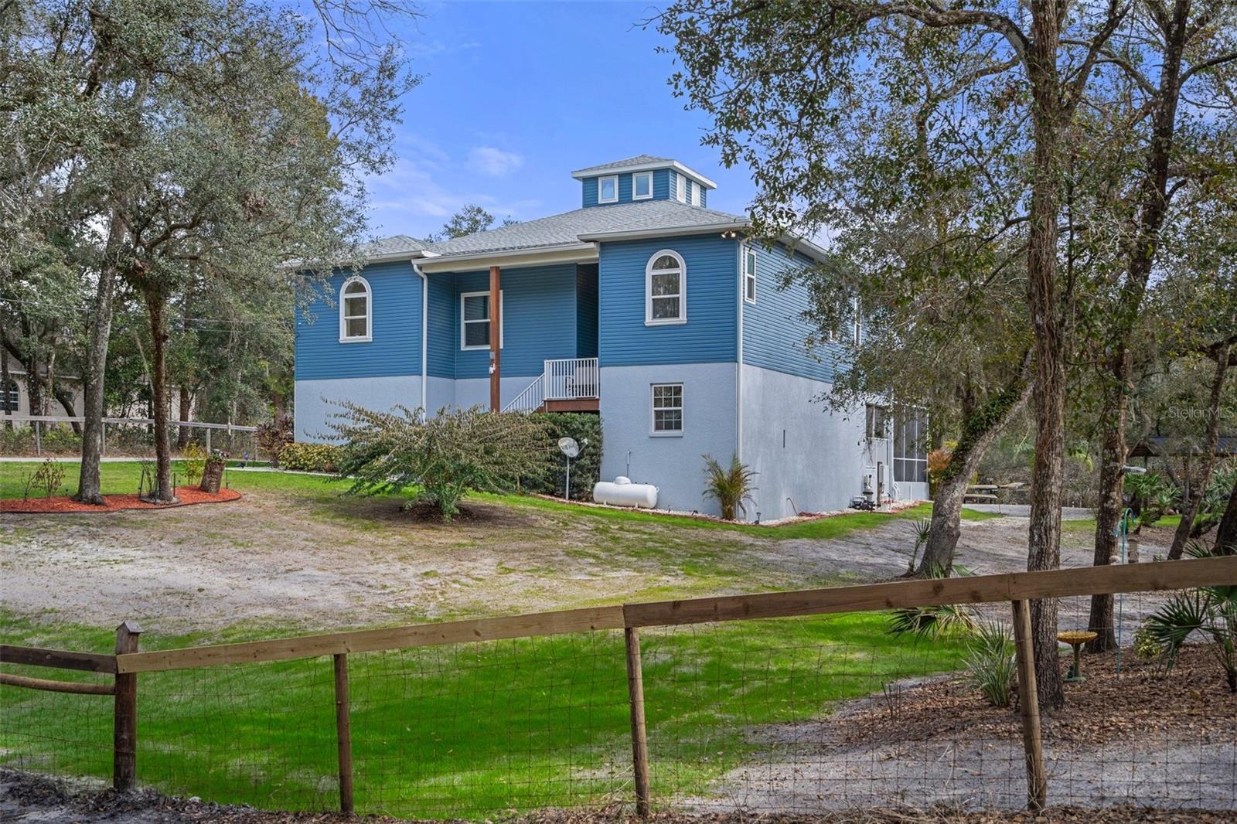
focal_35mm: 35
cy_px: 412
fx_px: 1202
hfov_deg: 54.4
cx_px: 618
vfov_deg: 37.8
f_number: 8
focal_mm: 35
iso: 320
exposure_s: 1/50
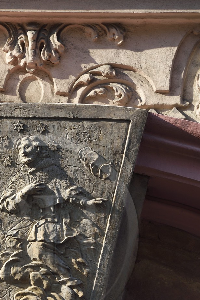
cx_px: 39
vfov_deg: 6.0
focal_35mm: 345
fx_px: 2877
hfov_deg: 4.0
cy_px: 236
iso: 200
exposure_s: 1/250
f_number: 8
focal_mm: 200
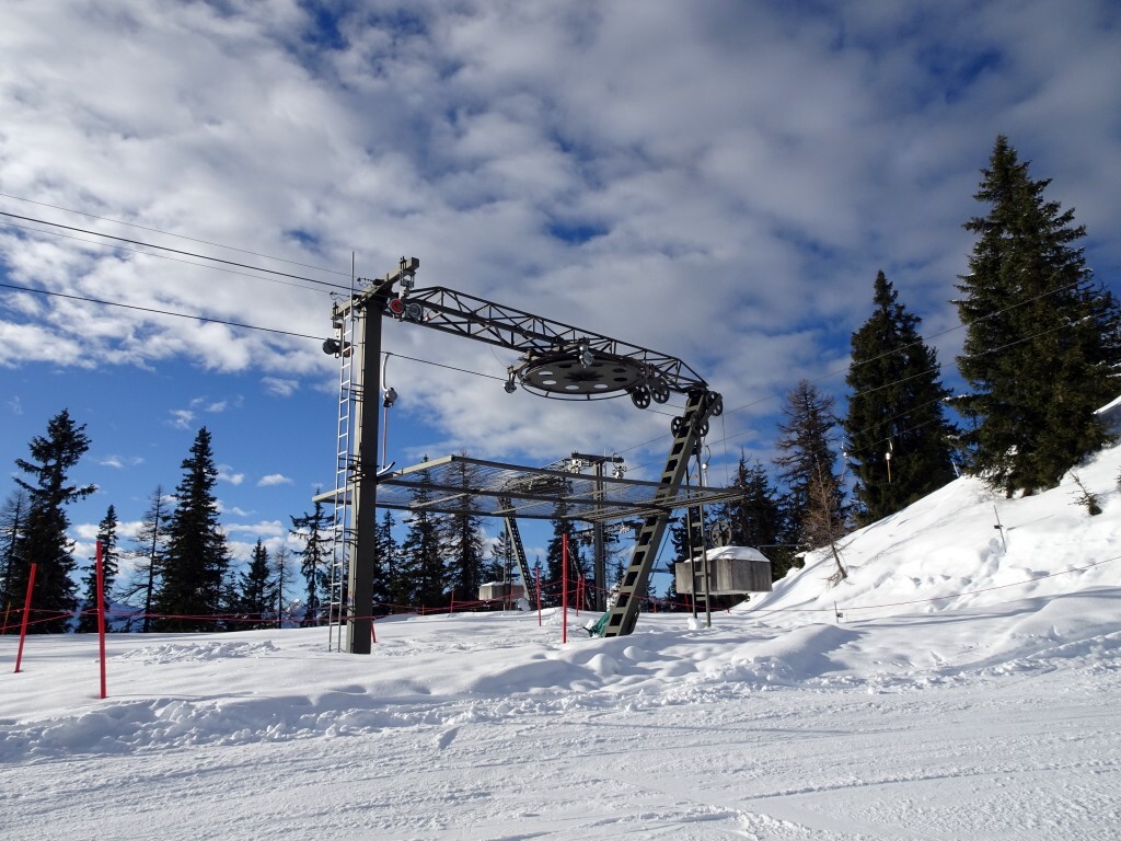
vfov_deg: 56.8
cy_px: 420
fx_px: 777
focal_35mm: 24
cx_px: 560
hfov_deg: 71.6
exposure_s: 1/1600
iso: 80
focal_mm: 4.1
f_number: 3.5
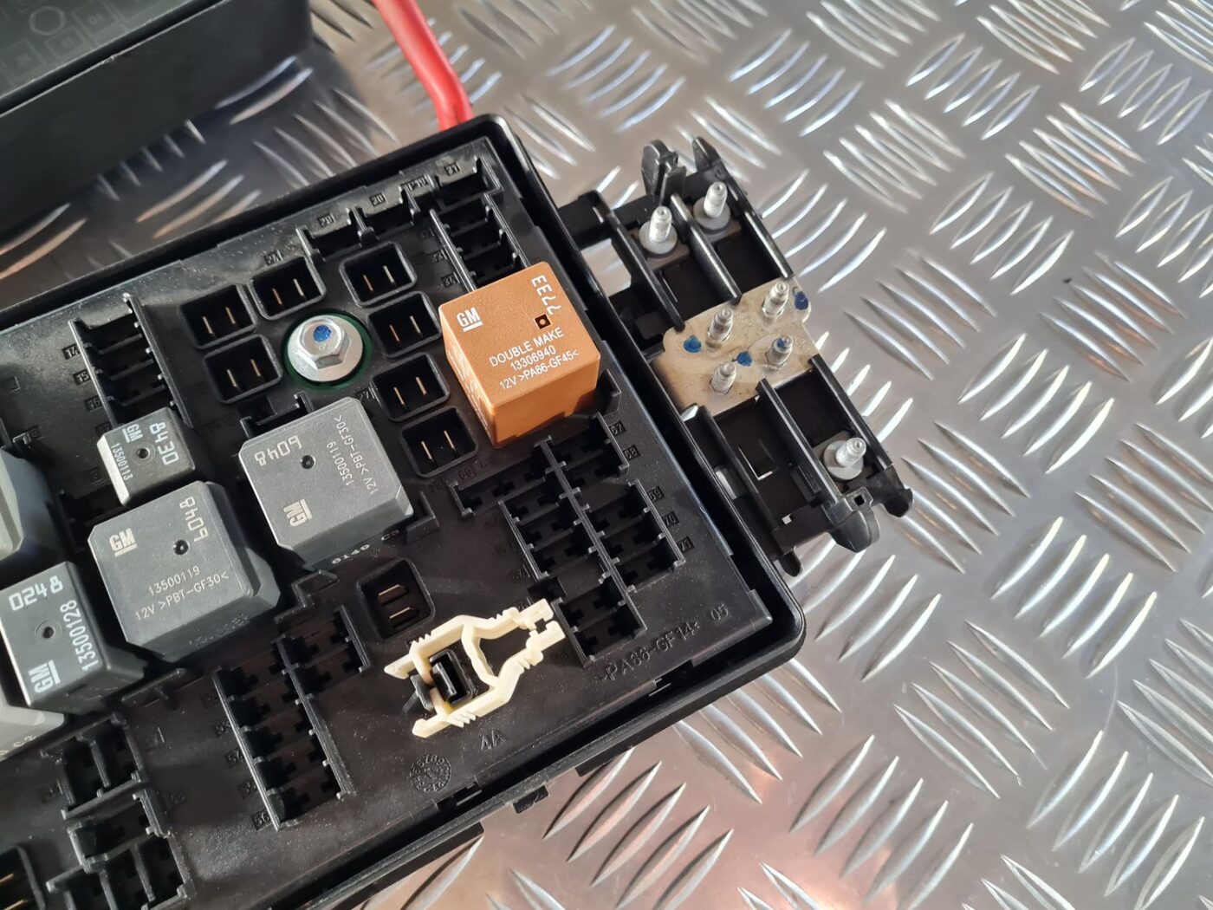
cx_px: 606
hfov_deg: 67.3
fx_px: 911
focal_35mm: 26
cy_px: 455
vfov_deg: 53.1
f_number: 1.8
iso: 320
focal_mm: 5.4
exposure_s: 1/100
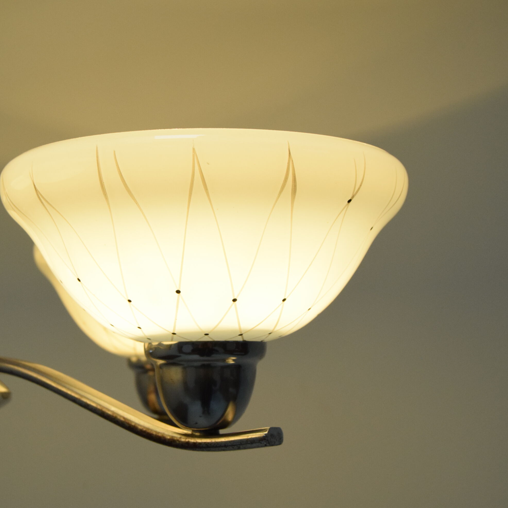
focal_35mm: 62
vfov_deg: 27.7
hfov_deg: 27.6
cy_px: 258
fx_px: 1029
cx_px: 187
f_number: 7.1
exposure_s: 1/200
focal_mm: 32
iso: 1600
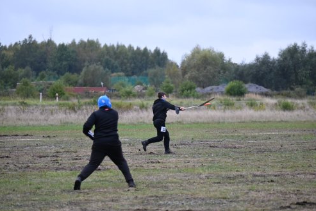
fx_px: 1949
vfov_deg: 6.2
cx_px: 158
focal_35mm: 222
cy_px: 106
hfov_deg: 9.3
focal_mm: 220
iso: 1250
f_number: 6.3
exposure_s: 1/2500
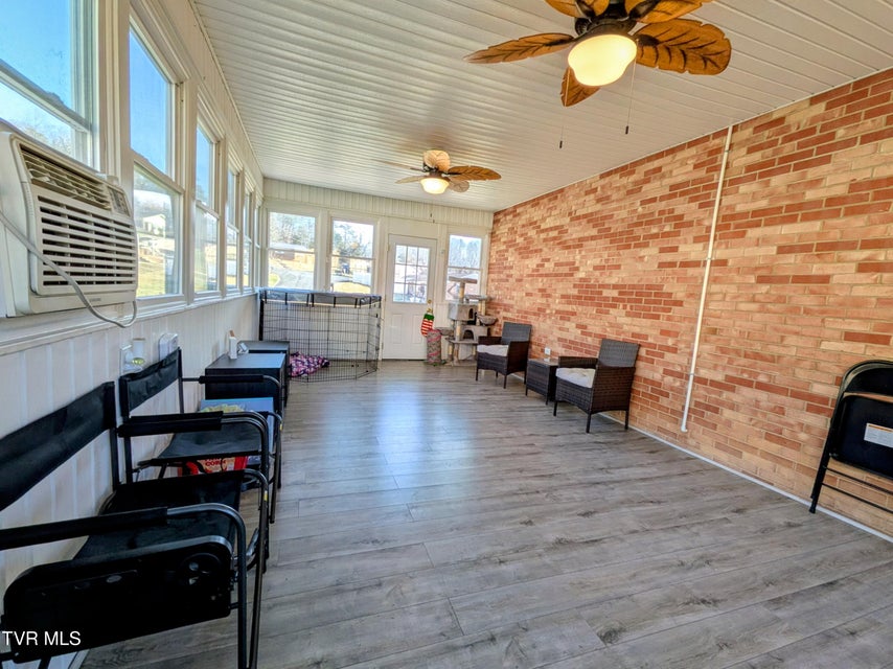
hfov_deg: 102.1
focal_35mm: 14
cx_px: 446
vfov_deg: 85.6
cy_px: 334
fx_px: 361
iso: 54
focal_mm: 1.85
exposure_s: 1/170
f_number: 2.2
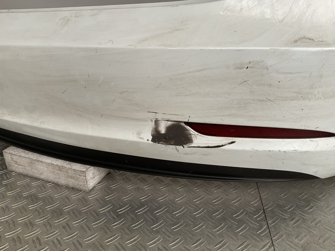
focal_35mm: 30
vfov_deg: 46.8
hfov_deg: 60.0
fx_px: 290
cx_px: 169
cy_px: 123
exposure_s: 1/50
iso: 64
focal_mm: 3
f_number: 1.8
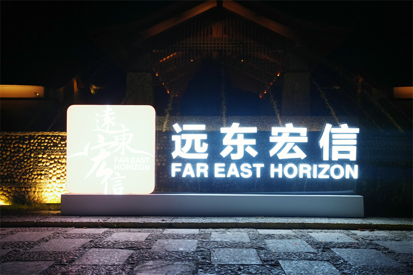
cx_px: 206
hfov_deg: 46.3
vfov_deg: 31.8
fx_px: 483
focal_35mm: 42
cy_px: 138
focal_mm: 42.1
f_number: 4.5
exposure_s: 1/200
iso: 1600
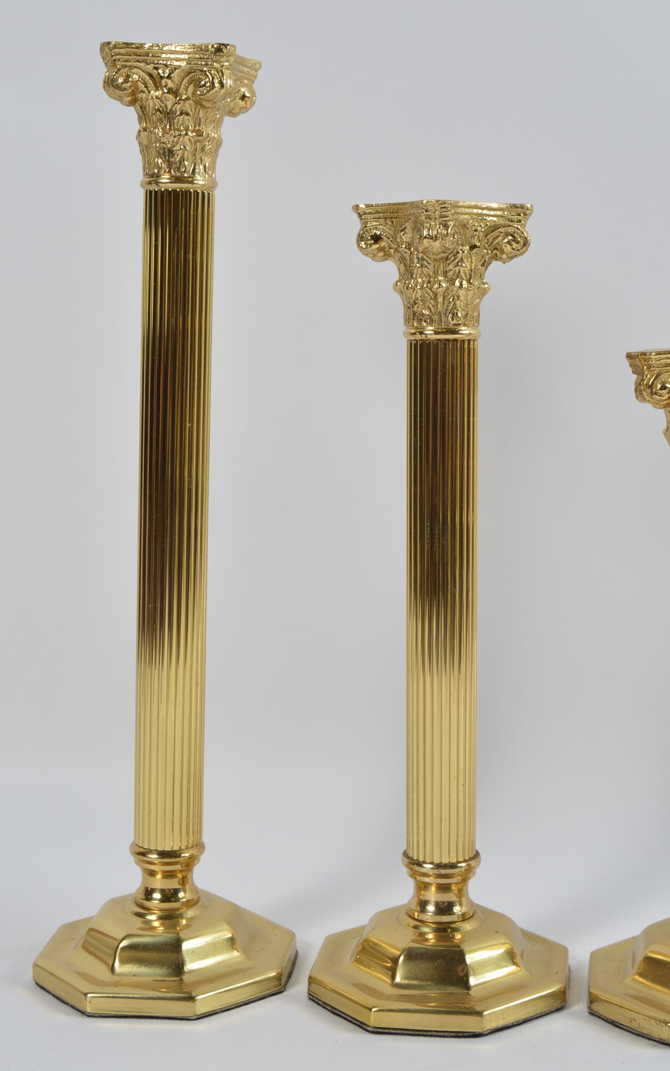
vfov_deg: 34.5
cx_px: 423
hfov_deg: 21.9
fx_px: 1724
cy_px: 504
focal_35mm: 59
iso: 100
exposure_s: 1/80
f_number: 7.1
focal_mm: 30
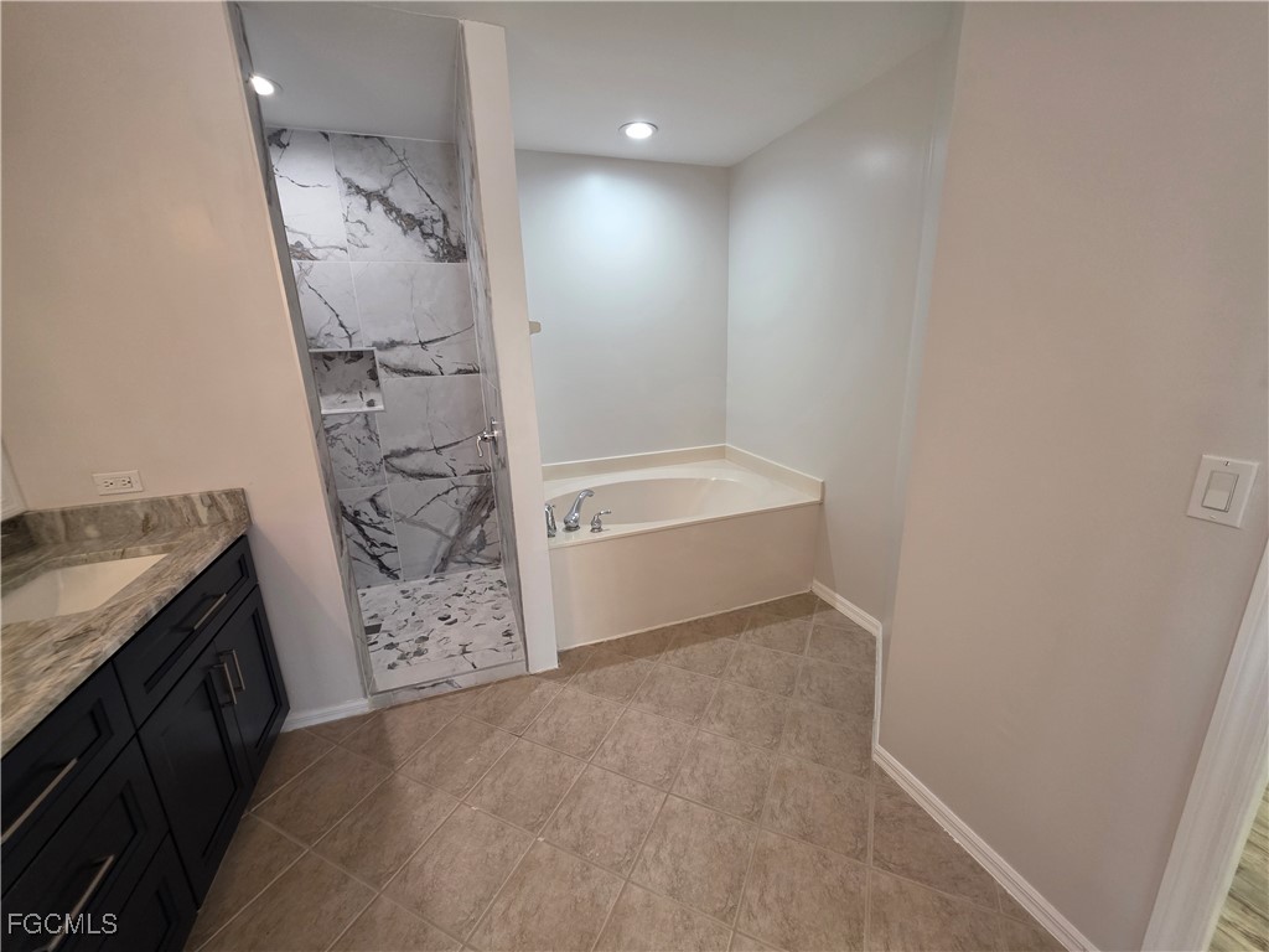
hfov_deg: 106.2
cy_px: 476
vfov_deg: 89.9
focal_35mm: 13
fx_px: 477
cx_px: 634
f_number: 1.9
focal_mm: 2.2
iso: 200
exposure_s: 1/120
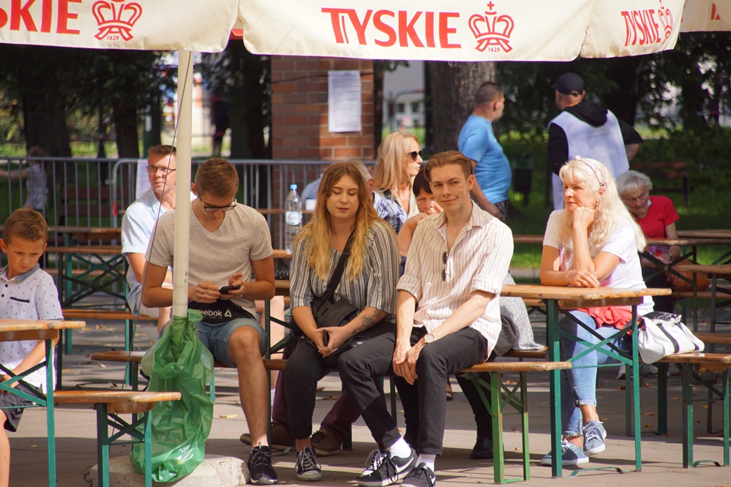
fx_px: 5482
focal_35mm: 270
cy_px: 244
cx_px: 366
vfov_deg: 5.1
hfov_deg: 7.6
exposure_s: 1/320
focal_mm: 180
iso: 160
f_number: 6.3
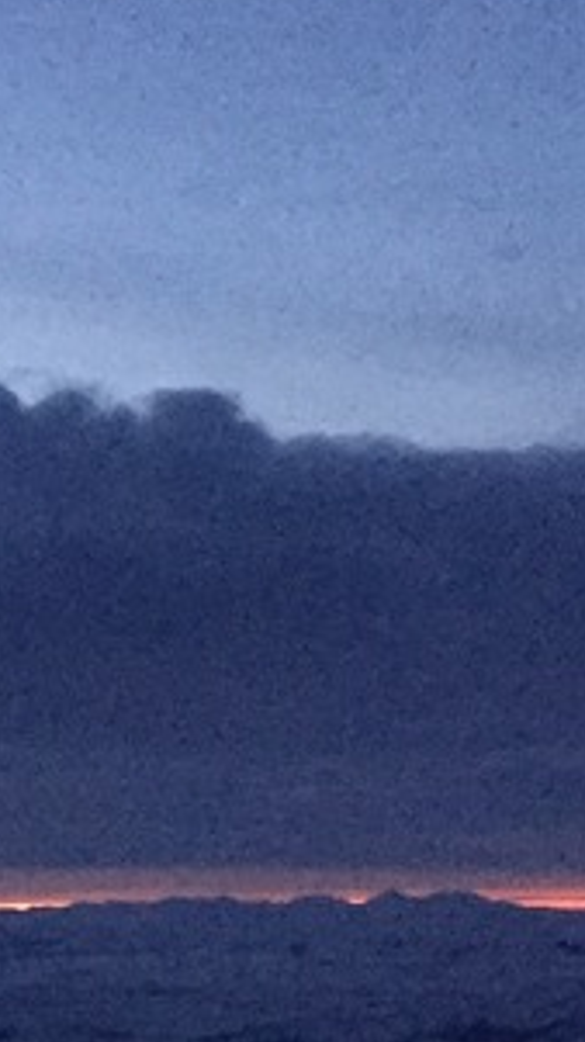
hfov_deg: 11.3
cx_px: -118
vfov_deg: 19.7
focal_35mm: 105
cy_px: 1080
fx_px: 2900
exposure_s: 1/15
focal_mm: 4.15
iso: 400
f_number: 2.2
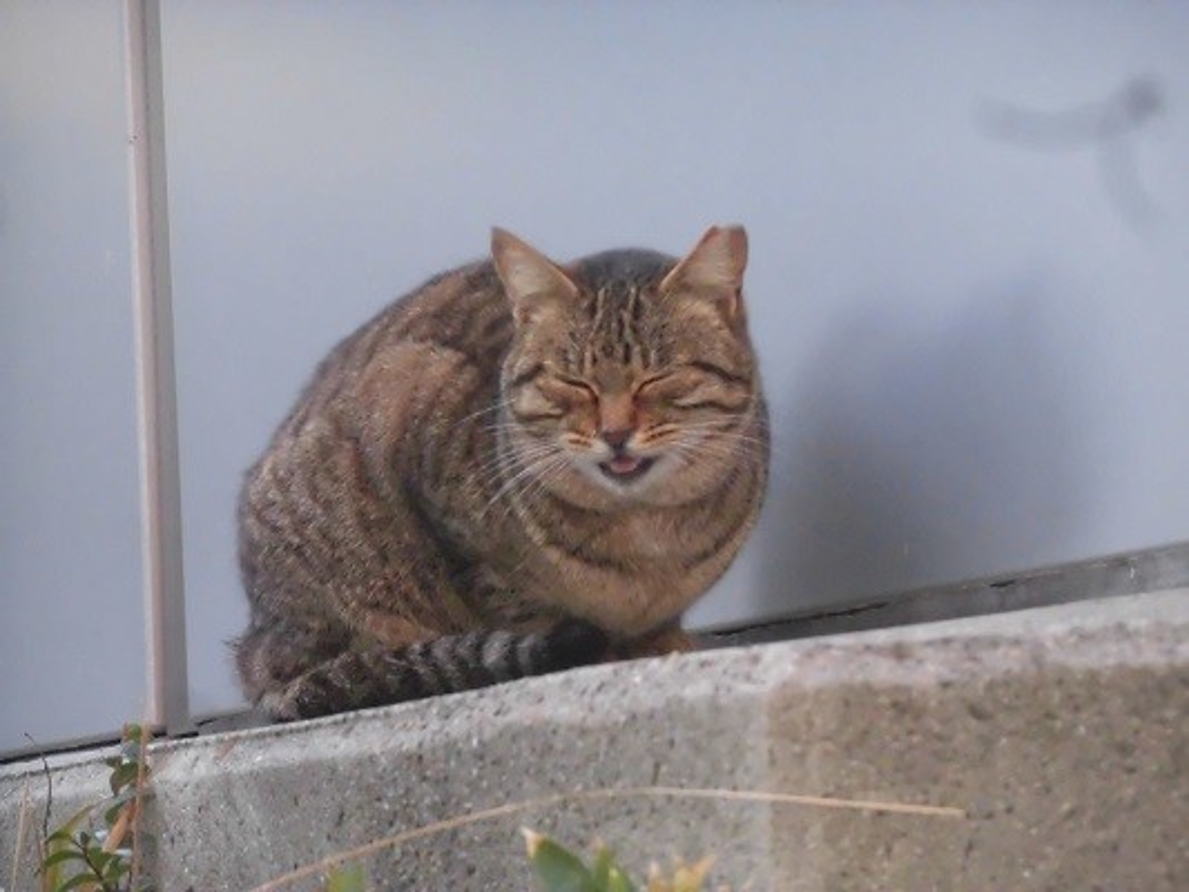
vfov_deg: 5.9
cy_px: 446
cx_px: 594
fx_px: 8589
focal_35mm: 250
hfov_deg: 7.9
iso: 800
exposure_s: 1/100
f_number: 6.1
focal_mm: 44.71
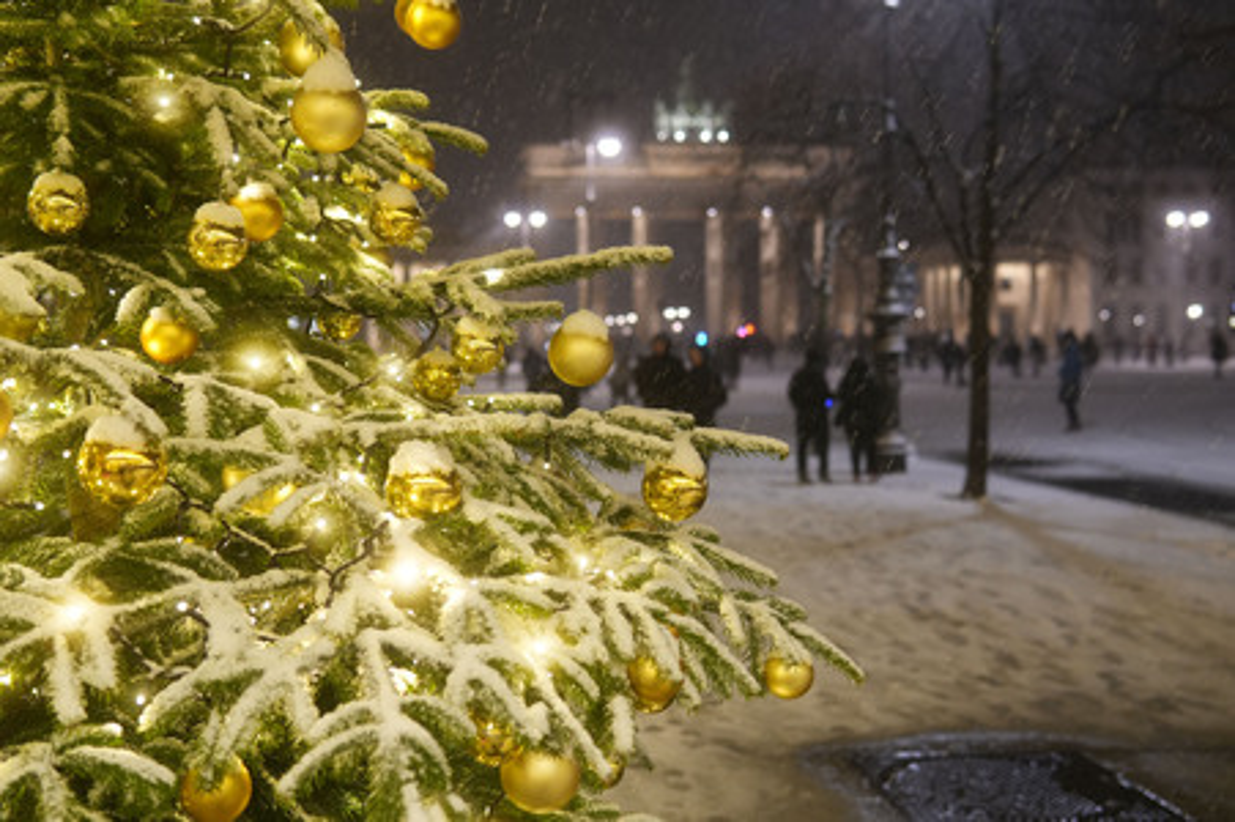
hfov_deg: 43.6
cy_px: 411
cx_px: 618
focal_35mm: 45
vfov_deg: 29.8
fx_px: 1543
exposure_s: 1/60
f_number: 2.2
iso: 640
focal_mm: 30
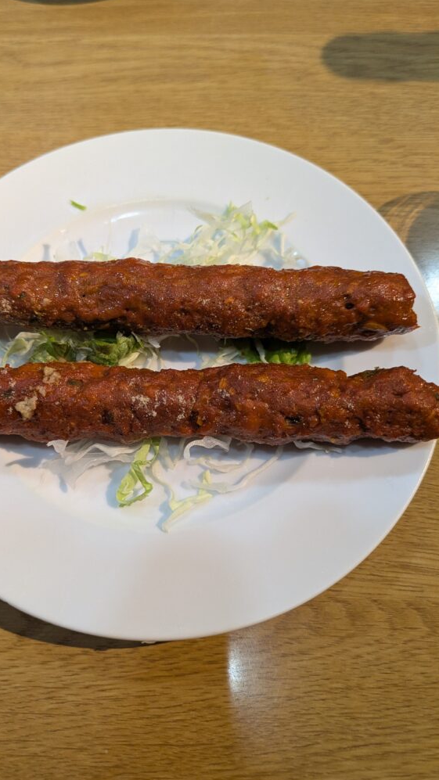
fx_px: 579
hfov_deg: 41.3
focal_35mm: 28
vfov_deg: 67.9
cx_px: 172
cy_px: 385
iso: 227
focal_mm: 5.43
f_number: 1.89
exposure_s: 1/50
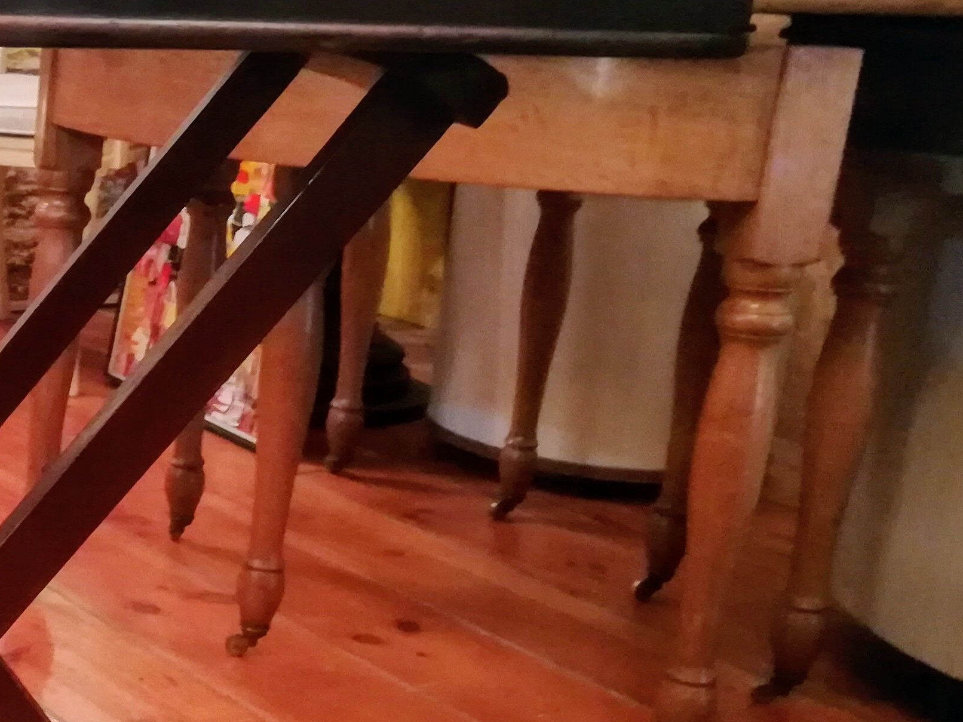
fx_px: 1780
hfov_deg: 27.5
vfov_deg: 22.7
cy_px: 561
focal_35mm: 64
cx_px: -119
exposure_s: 1/14.3
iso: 640
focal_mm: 3.83
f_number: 2.2
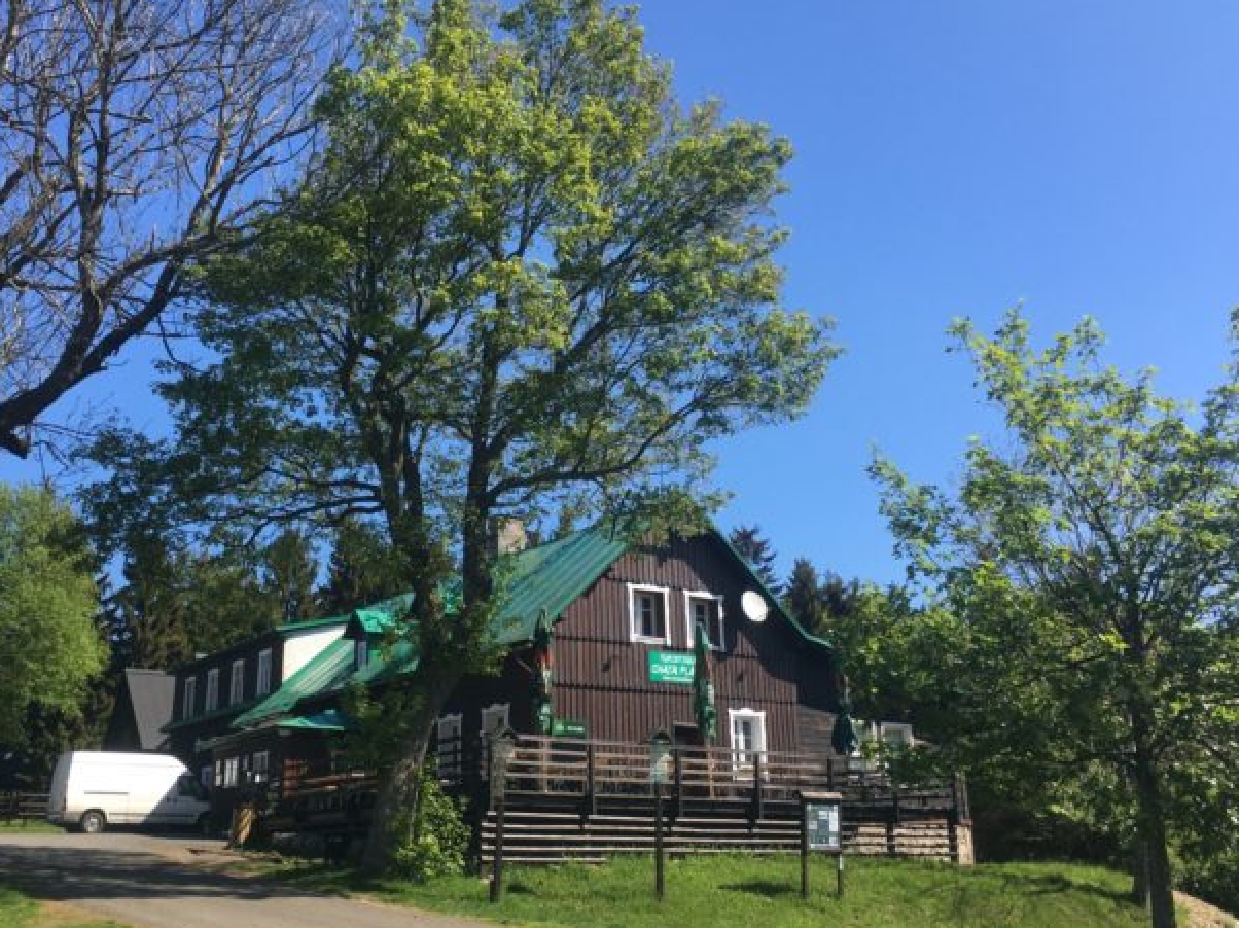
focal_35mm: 37
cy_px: 496
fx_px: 1324
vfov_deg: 38.6
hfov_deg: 50.0
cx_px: 545
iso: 25
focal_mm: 4.15
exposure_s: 1/905
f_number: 2.2
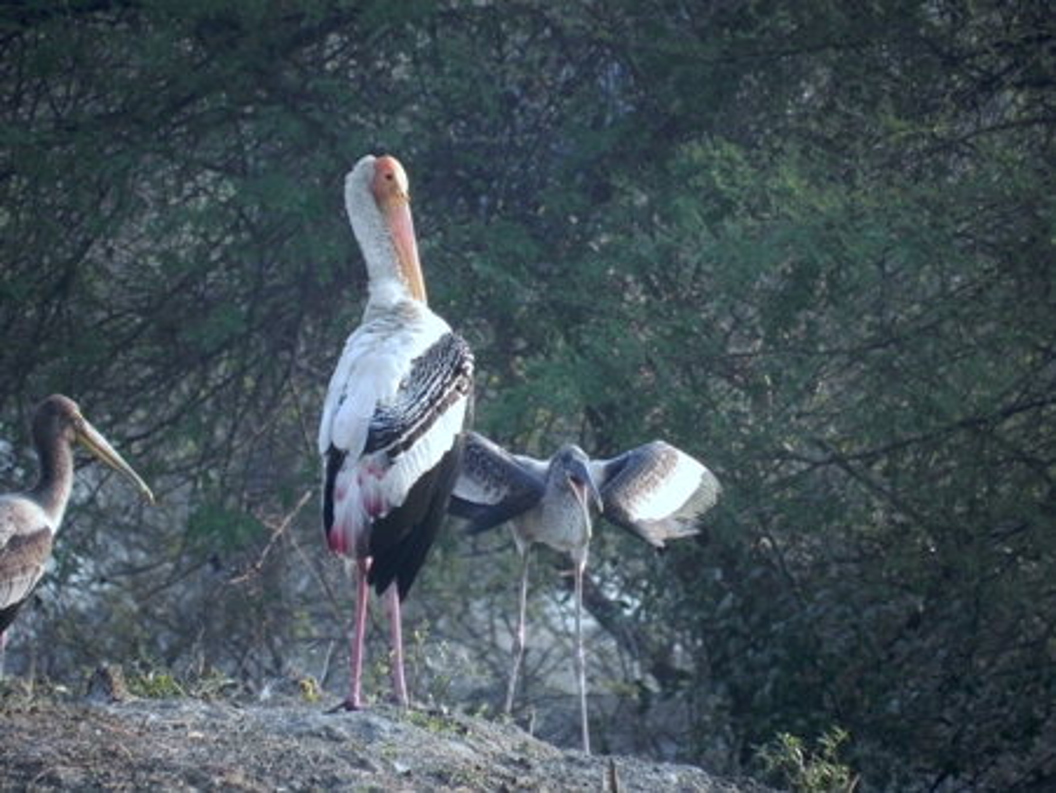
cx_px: 528
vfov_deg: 2.2
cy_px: 396
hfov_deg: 2.9
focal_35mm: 678
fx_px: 20694
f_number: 5
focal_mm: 120
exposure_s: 1/125
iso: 160
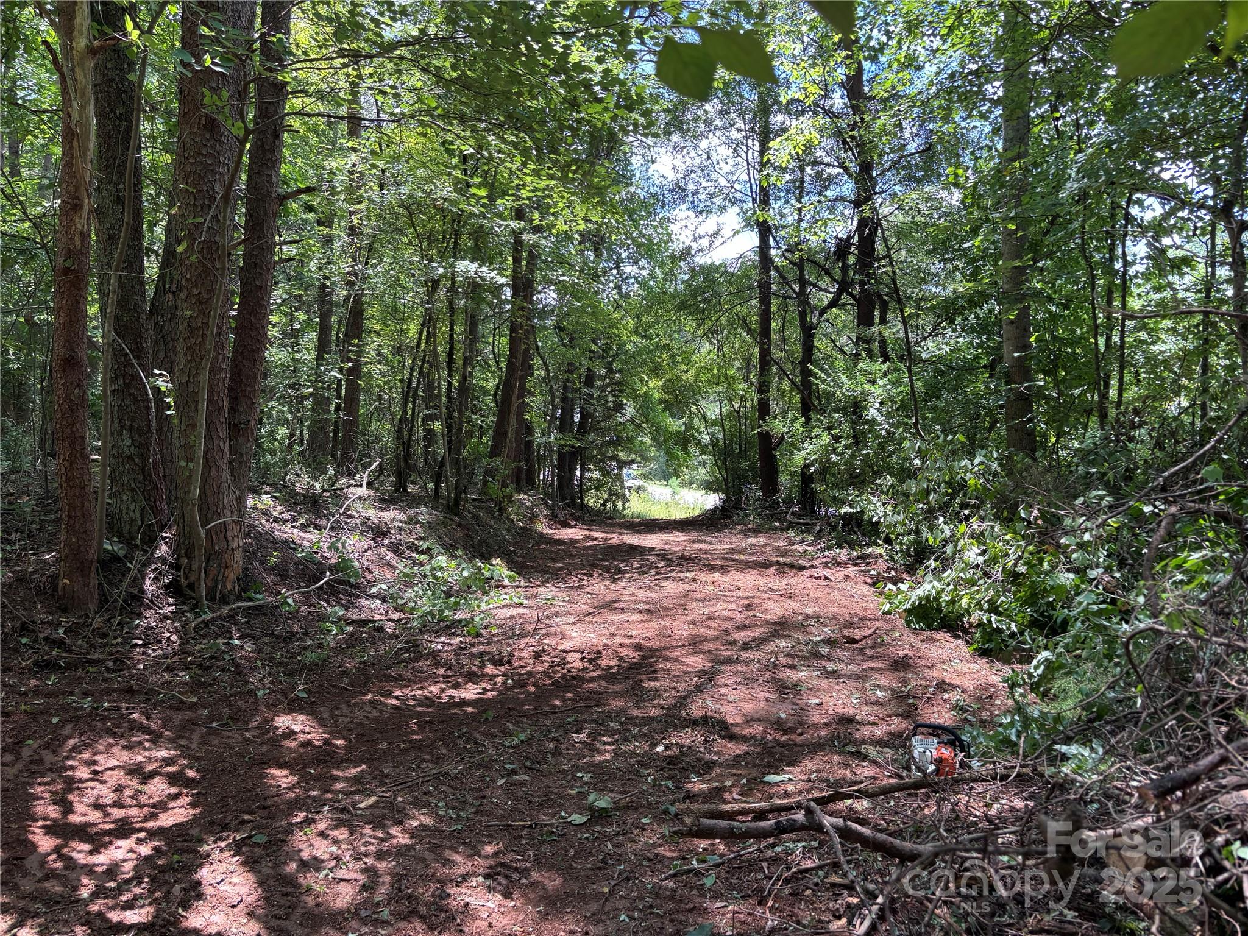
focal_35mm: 26
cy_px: 468
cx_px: 624
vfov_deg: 53.1
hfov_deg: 67.3
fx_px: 937
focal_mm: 5.96
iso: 32
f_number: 1.6
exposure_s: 1/126
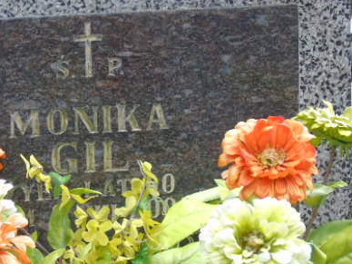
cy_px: 193
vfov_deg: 5.6
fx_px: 2715
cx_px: 117
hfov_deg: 7.4
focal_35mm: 267
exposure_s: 1/125
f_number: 4.9
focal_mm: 29
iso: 400
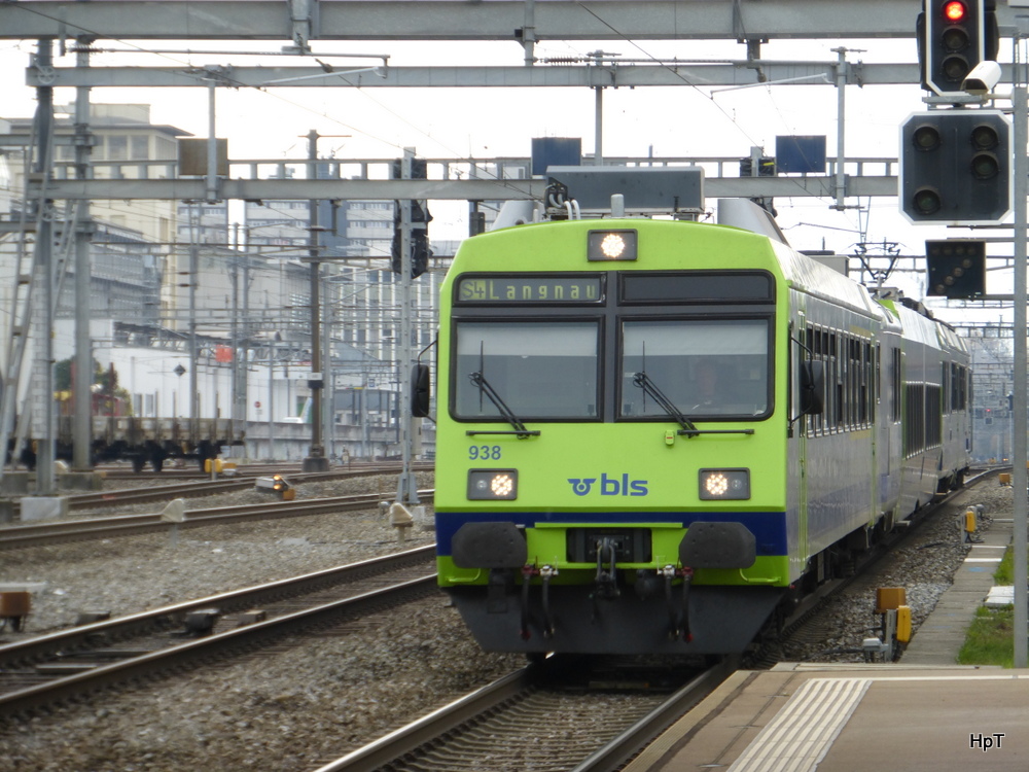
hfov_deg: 9.9
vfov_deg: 7.5
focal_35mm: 199
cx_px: 514
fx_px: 5916
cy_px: 386
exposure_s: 1/80
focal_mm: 35.6
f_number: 5.5
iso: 125
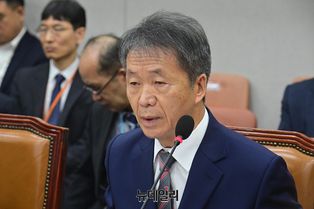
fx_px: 1526
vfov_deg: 7.8
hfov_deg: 11.7
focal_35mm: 175
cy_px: 104
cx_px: 157
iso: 6400
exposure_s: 1/250
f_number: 8
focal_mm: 175
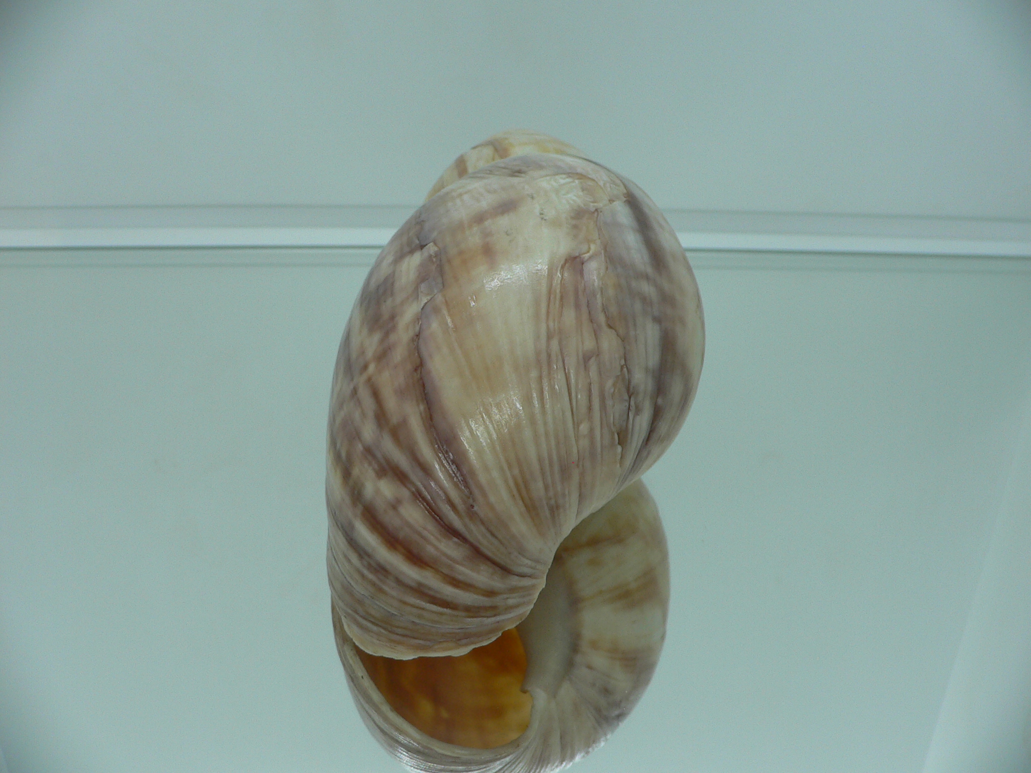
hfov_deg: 52.6
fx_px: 1042
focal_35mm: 35
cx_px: 516
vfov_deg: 40.7
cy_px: 386
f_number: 2.8
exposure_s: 1/60
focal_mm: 4.6
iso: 80
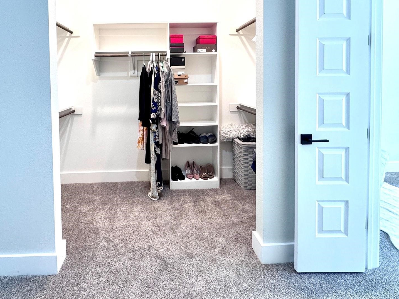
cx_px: 163
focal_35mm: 20
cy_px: 88
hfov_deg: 80.9
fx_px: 230
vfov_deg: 63.4
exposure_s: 1/120
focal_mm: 2.22
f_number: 2.2
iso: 200
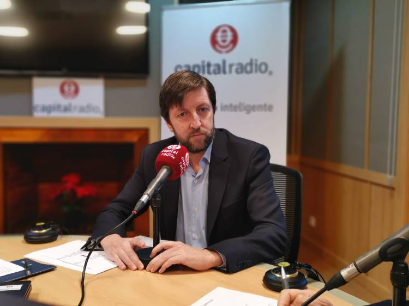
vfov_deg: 38.6
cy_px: 153
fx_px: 437
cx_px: 204
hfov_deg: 50.2
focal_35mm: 37
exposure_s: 1/100
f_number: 1.8
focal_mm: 5.58
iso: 200
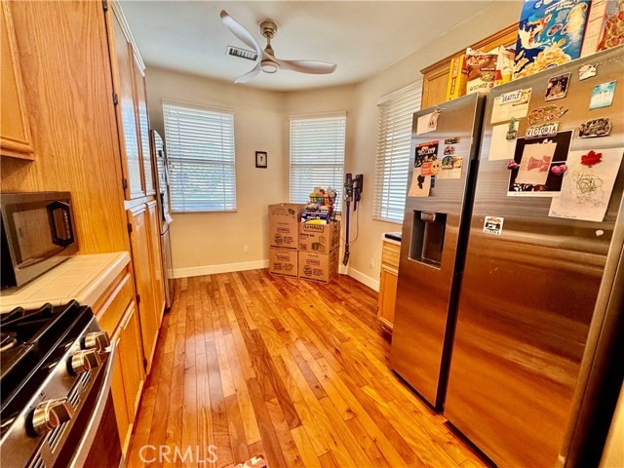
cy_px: 234
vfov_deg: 85.7
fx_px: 252
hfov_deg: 102.1
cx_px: 312
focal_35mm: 14
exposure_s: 1/60
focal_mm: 2.22
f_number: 2.2
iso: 250
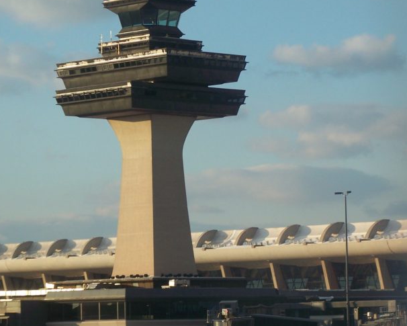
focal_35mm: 193
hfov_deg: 10.0
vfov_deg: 8.0
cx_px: 177
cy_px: 184
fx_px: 2325
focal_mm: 19.4
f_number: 3.3
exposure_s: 1/400
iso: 64
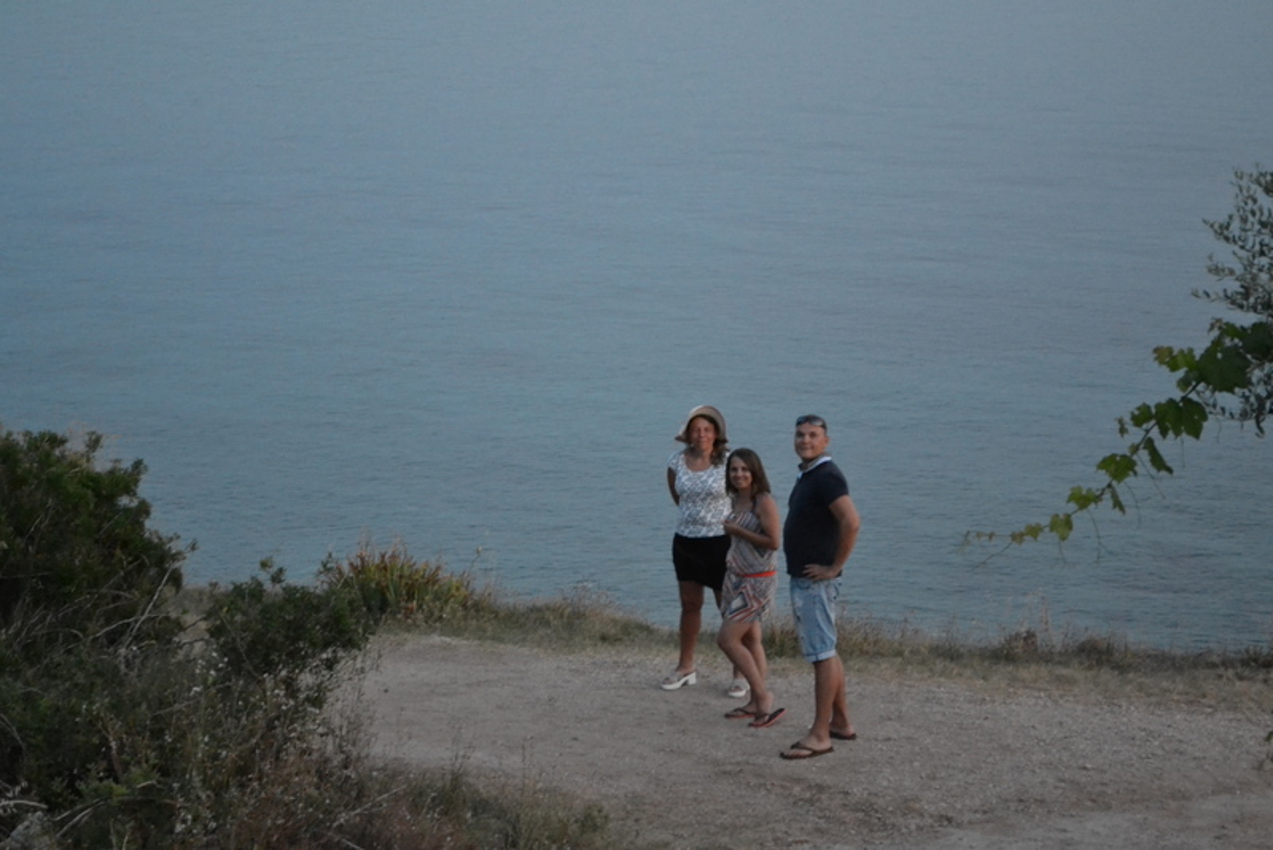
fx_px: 2918
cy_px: 425
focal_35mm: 82
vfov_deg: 16.6
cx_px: 636
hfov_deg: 24.6
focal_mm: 55
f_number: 5.6
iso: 3200
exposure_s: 1/20
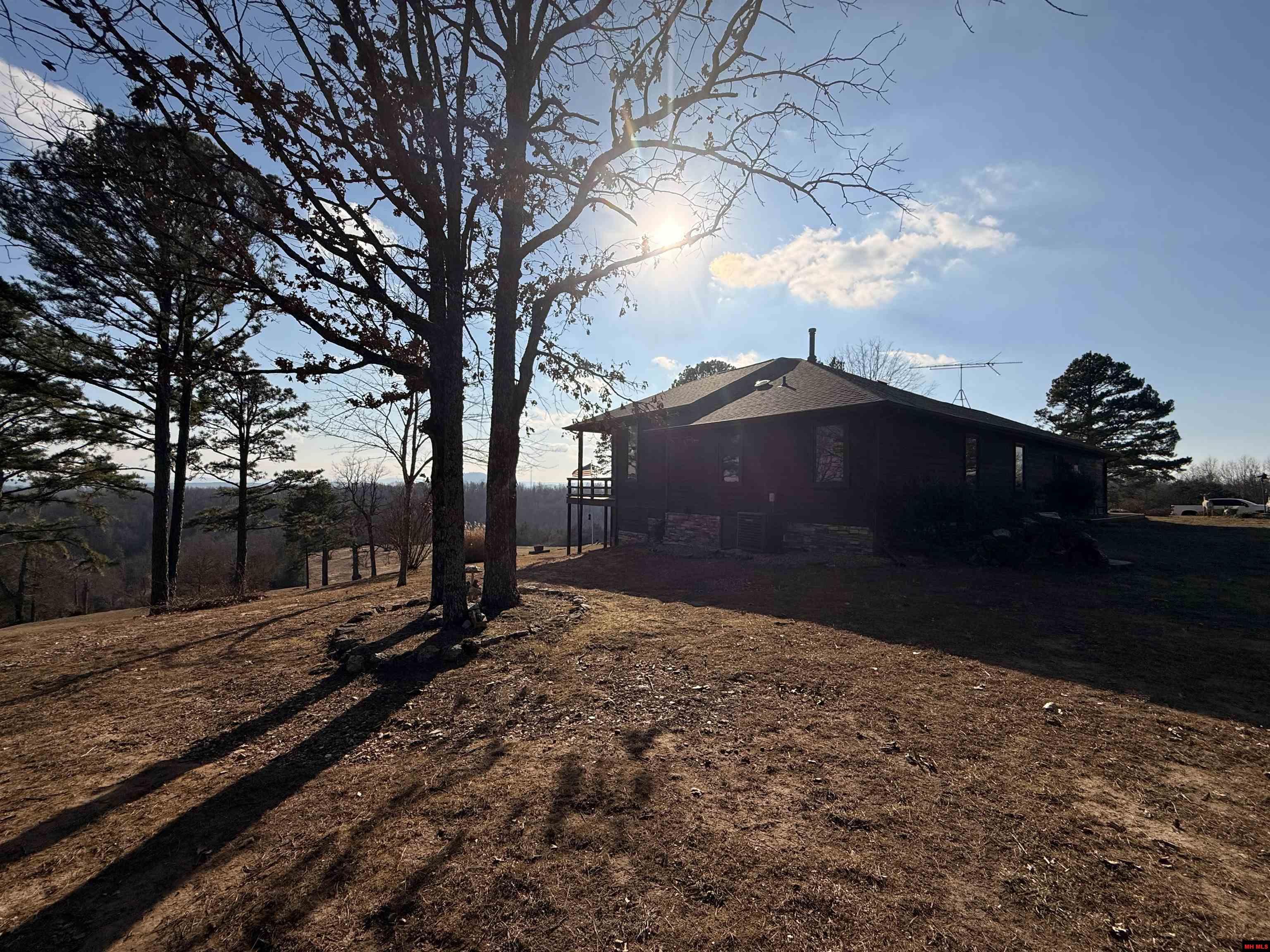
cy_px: 476
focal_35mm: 14
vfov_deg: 85.7
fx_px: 514
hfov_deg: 102.1
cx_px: 635
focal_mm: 2.22
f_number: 2.2
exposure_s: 1/6173
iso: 64
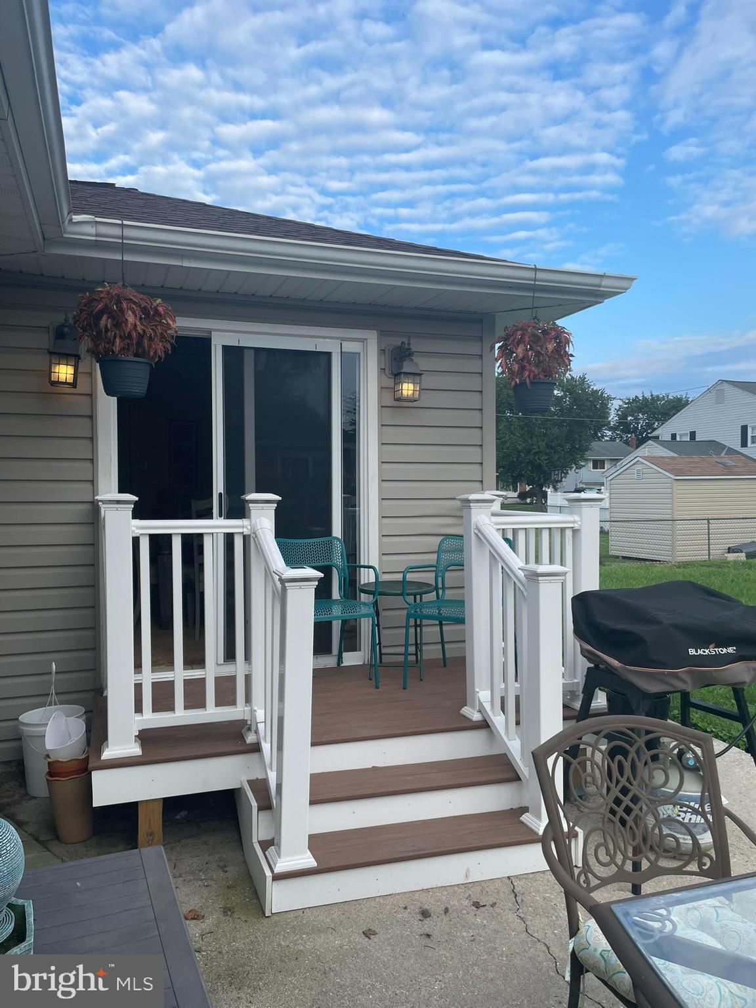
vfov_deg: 67.3
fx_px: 757
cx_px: 378
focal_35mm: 26
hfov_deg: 53.1
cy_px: 504
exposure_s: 1/932
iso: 32
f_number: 1.6
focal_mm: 4.2
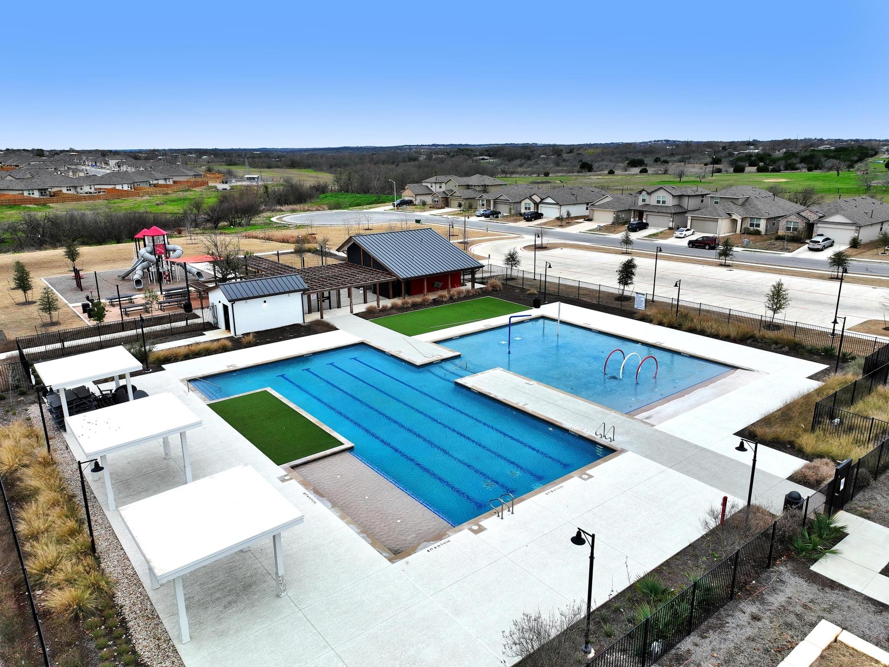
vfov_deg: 56.8
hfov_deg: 71.6
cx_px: 444
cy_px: 334
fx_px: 616
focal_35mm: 24
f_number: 2.8
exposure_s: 1/640
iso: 100
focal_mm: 12.29
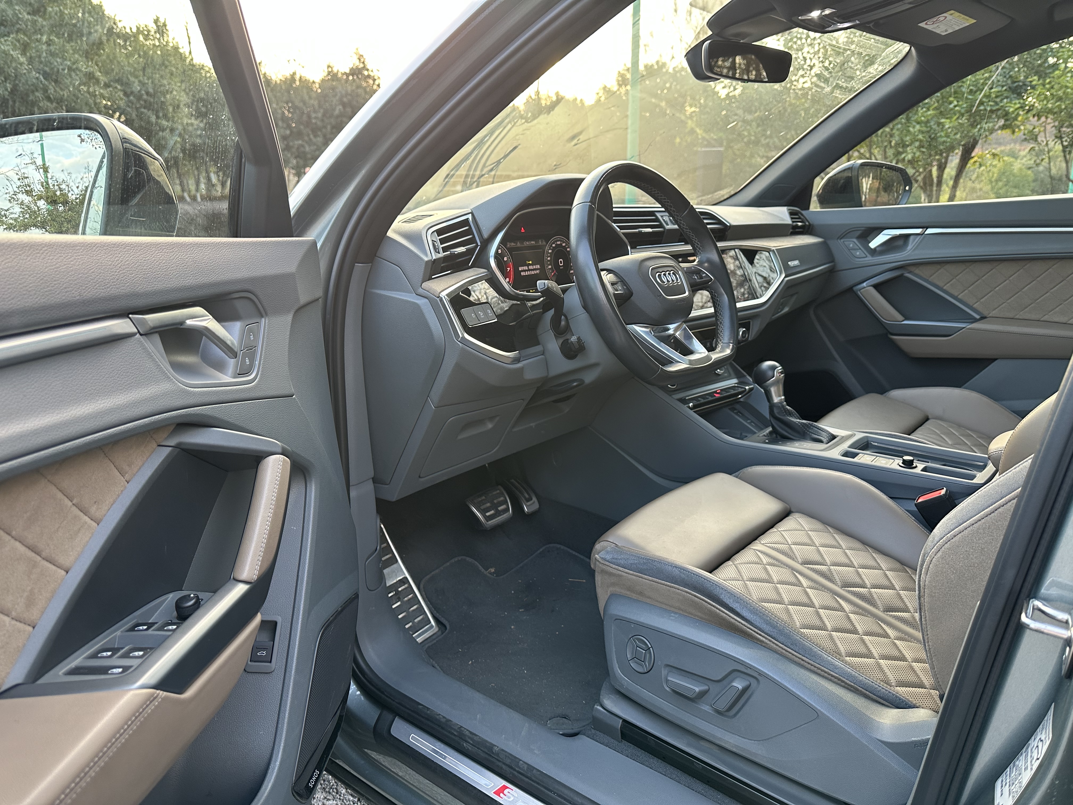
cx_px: 536
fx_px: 744
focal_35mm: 24
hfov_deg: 71.6
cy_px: 402
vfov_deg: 56.8
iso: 160
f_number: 1.78
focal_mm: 6.86
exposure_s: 1/121
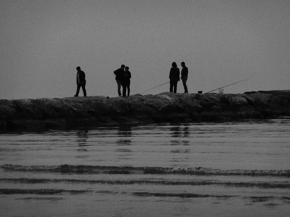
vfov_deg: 5.0
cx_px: 145
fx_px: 2513
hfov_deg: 6.6
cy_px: 108
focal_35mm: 300
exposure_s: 1/60
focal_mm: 49.2
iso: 1600
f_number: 4.9
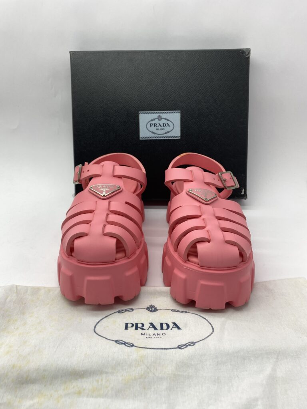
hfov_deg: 53.1
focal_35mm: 26
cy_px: 204
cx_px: 154
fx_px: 307
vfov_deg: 67.3
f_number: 1.8
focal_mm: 4.25
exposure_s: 1/100
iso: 40
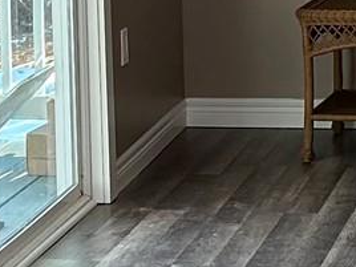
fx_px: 2047
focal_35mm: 199
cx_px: 236
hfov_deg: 9.9
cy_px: 78
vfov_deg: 7.5
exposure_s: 1/121
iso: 64
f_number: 1.5
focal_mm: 5.7
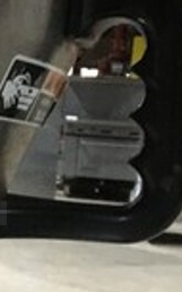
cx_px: -119
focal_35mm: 97
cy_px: 166
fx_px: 771
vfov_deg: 21.4
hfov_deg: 12.6
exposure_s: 1/15
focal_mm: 4.15
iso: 320
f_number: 2.2
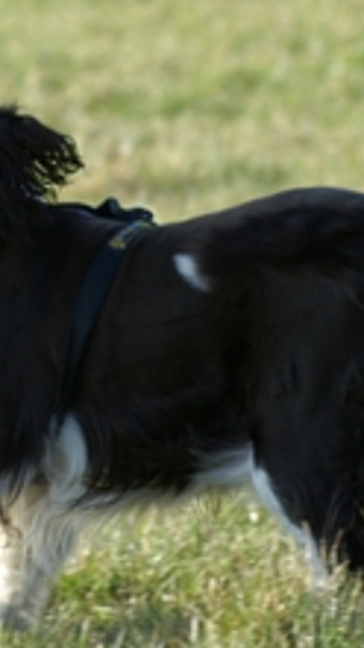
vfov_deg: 4.5
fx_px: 8200
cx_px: 6
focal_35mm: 477
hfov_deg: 2.5
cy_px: 214
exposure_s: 1/250
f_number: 5.6
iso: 200
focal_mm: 140
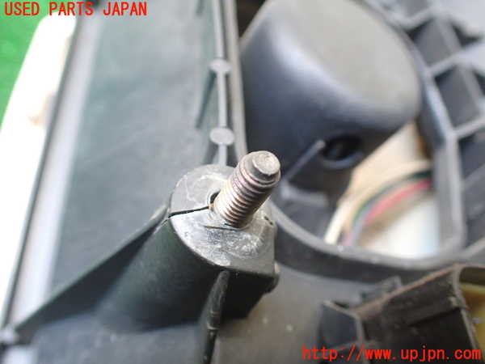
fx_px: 420
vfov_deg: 46.8
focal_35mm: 30
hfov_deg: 60.0
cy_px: 182
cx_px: 242
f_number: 2.3
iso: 800
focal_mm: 5.4
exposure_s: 1/100
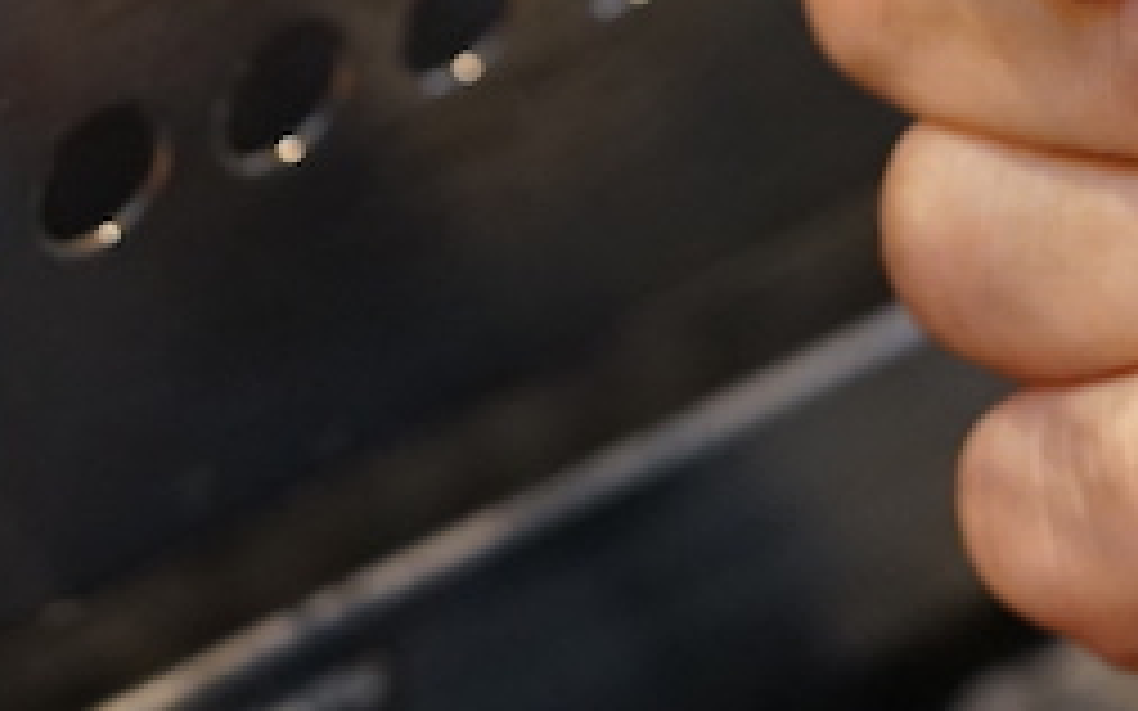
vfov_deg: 5.4
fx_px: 7504
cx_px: 261
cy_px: -477
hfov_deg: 8.7
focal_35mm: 242
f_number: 2.8
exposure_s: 1/60
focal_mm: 50
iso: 2000
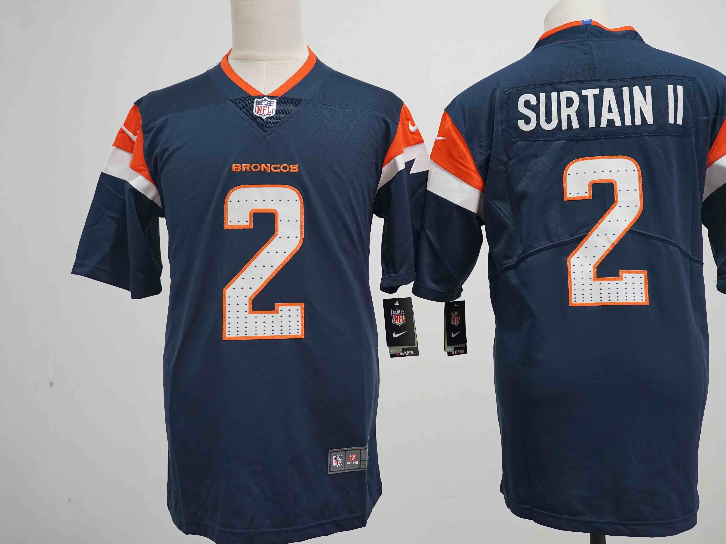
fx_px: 650
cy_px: 268
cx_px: 414
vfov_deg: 45.4
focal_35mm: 31
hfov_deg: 58.1
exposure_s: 1/160
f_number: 4
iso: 1600
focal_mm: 28
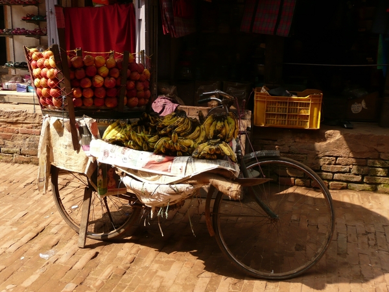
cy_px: 146
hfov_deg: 49.0
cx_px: 194
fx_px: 427
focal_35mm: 38
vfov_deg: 37.7
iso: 100
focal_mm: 6.2
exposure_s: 1/250
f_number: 3.8
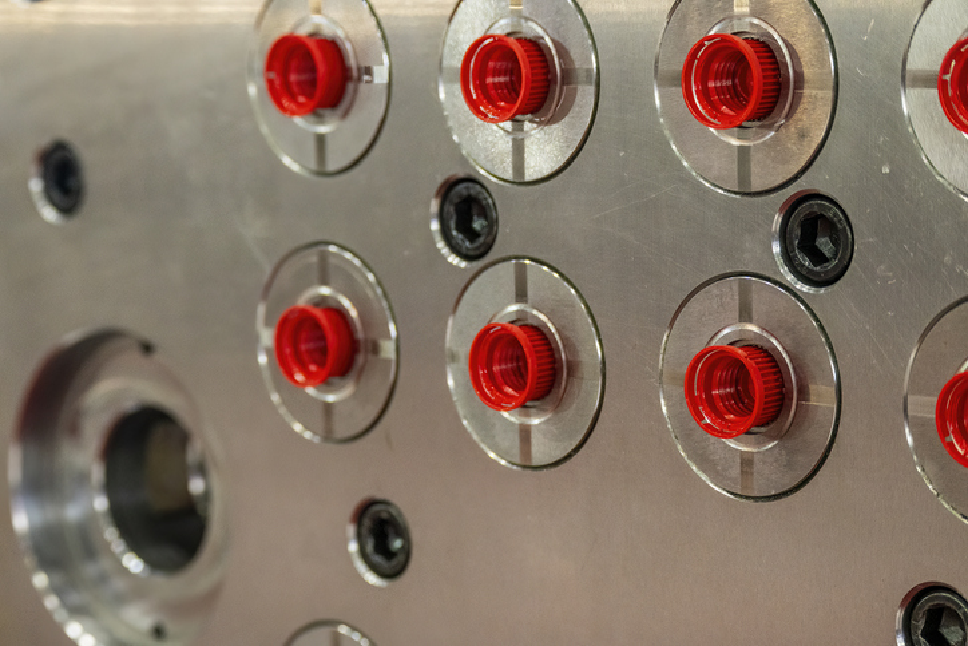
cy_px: 323
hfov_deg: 20.0
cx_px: 484
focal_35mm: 102
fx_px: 2743
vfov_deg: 13.4
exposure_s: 1/125
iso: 2000
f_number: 4.8
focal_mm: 68
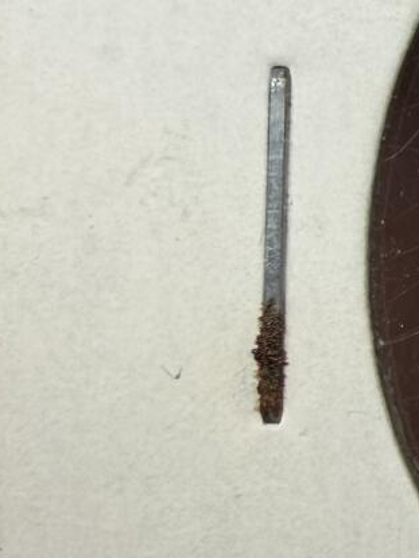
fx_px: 1822
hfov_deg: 11.6
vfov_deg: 17.4
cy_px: 253
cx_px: 874
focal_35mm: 113
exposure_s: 1/444
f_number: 2.2
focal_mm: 2.22
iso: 50
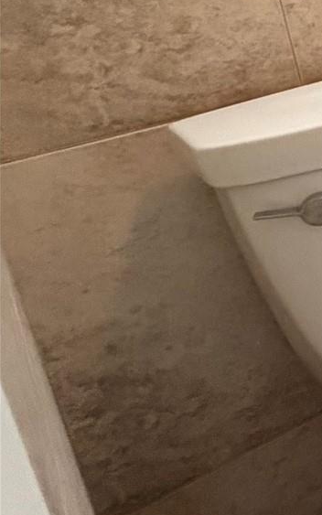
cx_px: 936
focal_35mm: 54
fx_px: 758
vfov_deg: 33.9
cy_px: -13
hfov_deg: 12.0
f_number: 2.2
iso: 400
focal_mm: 2.22
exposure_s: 1/60
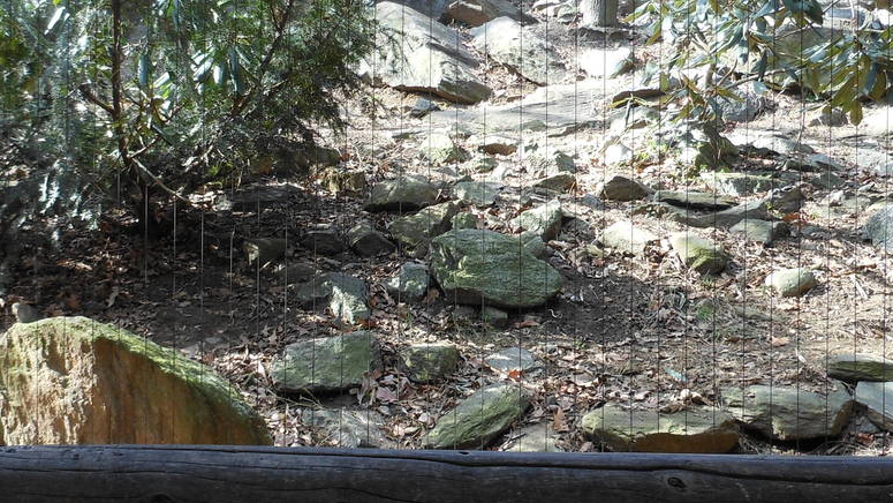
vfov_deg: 19.1
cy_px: 277
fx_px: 1492
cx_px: 370
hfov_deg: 33.2
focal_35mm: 63
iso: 80
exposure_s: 1/60
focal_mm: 5
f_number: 3.7
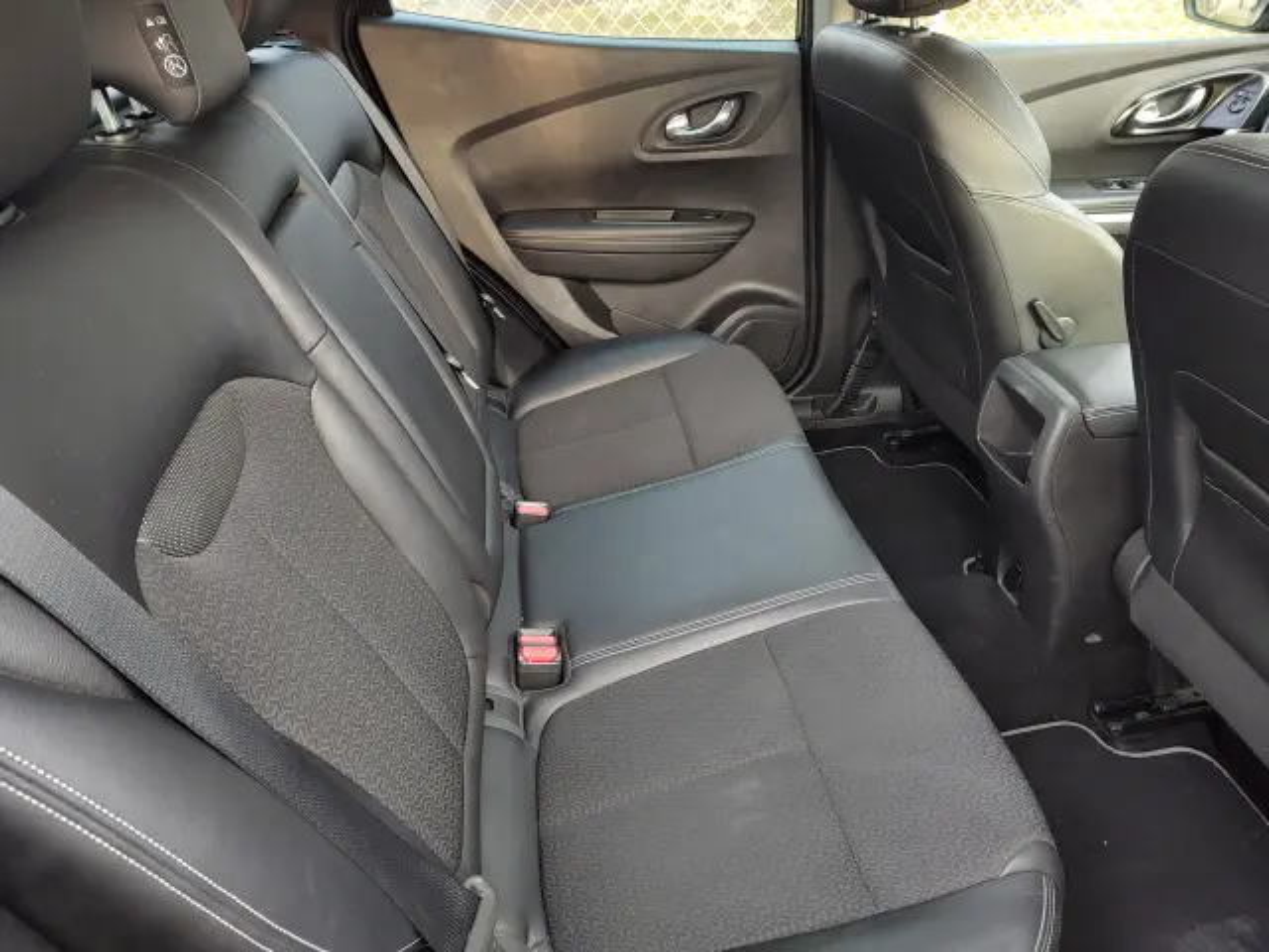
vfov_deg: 58.9
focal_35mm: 23
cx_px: 634
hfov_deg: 73.9
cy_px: 476
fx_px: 843
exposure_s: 1/50
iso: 267
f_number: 1.8
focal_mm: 5.56
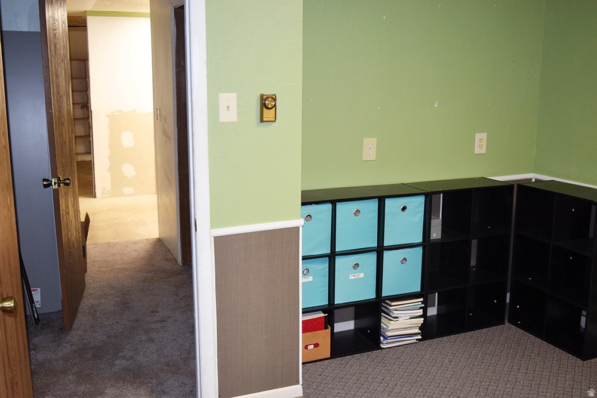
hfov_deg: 51.9
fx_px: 614
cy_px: 199
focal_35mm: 37
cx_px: 298
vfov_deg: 36.0
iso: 800
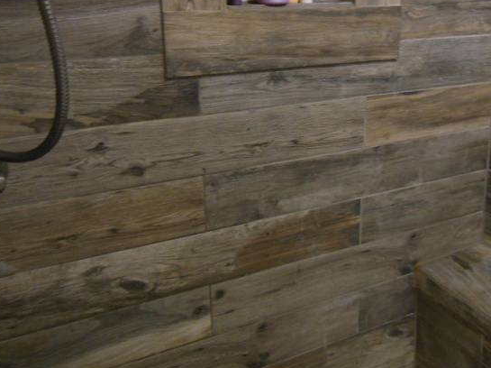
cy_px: 116
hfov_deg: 47.4
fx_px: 553
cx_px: 312
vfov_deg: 36.3
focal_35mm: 39
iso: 400
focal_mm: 4.5
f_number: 3.5
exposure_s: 1/13
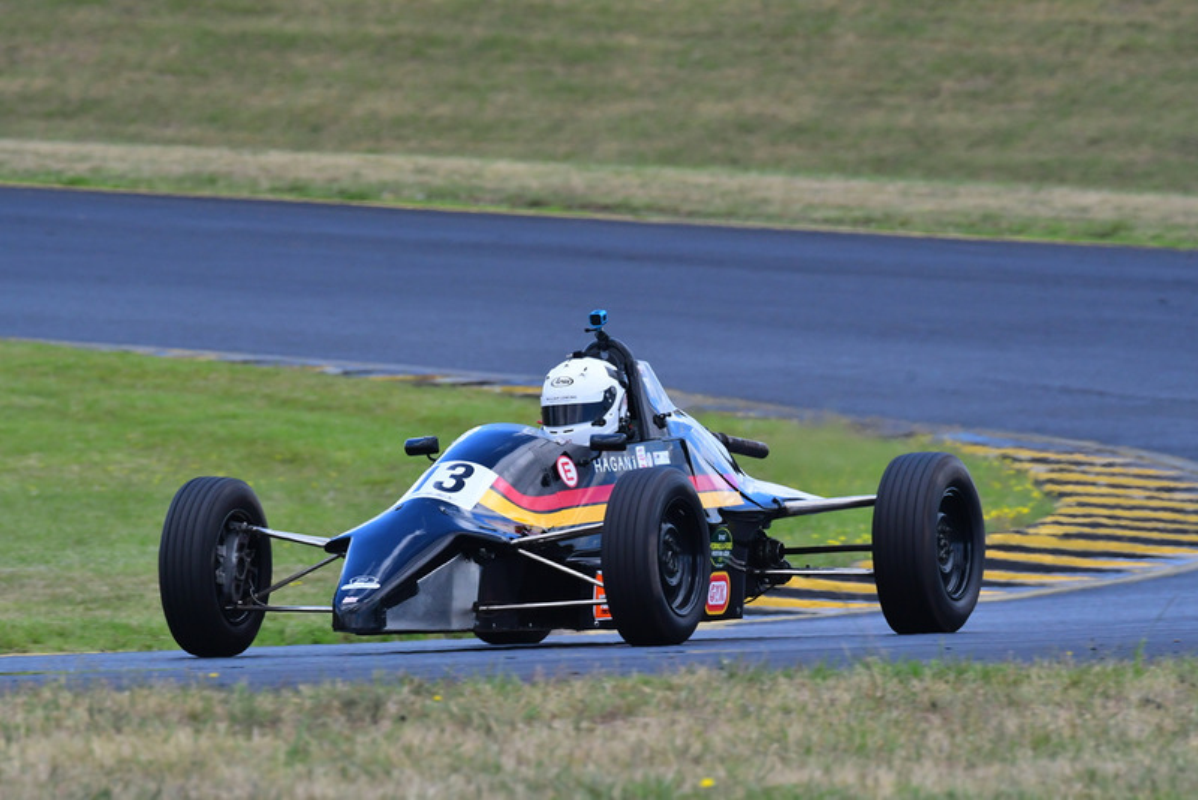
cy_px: 400
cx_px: 599
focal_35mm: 585
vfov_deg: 2.4
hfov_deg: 3.5
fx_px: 19473
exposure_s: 1/640
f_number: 11
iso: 1000
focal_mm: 390
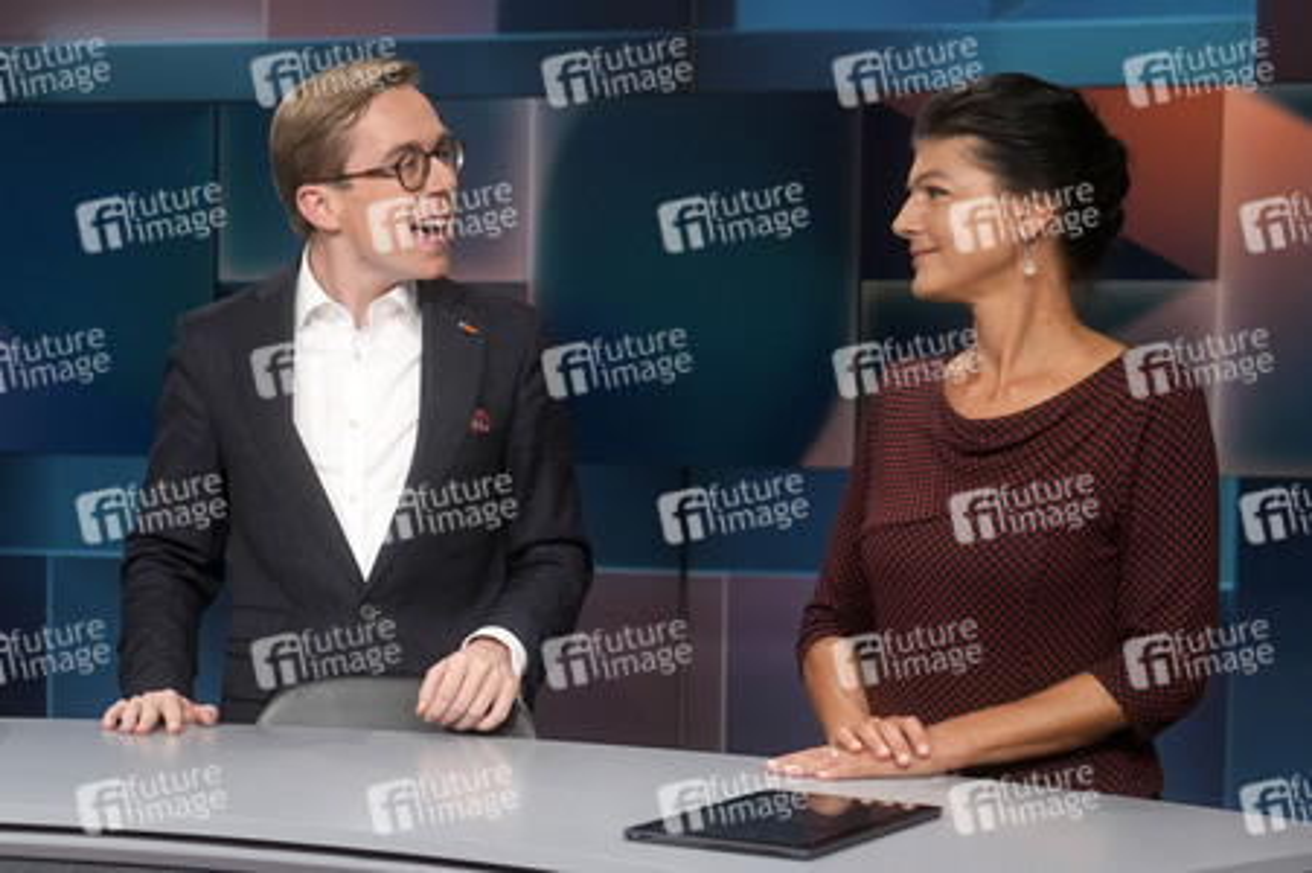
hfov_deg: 43.6
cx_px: 656
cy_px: 436
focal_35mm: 45
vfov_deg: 29.8
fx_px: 1639
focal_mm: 30
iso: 640
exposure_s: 1/250
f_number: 2.2
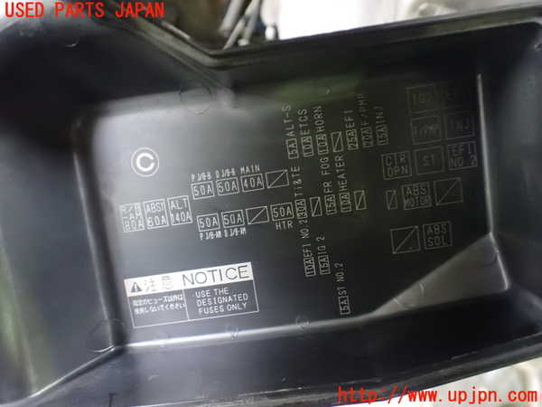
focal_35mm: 30
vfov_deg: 46.8
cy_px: 204
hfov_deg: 60.0
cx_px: 271
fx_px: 470
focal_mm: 5.4
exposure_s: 1/25
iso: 1600
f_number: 2.3
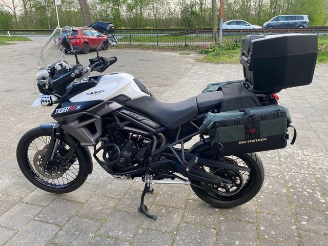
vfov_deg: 53.1
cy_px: 123
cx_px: 164
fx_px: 246
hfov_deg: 67.3
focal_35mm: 26
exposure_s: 1/121
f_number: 1.8
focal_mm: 4.25
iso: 32
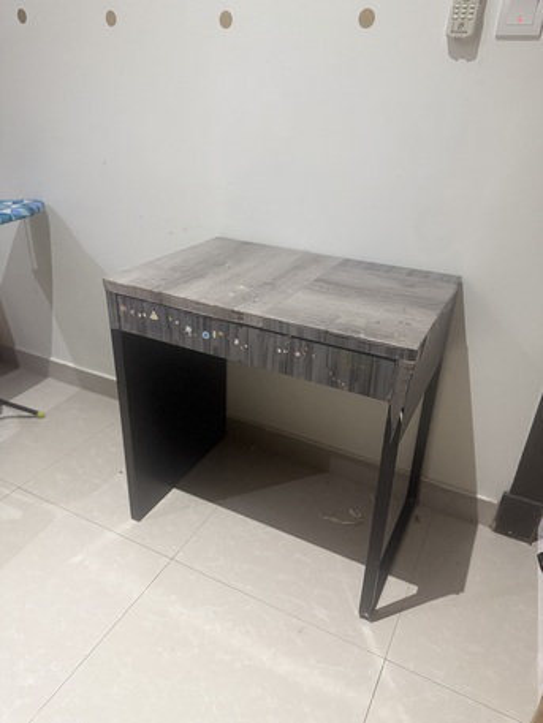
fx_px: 502
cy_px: 362
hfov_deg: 56.8
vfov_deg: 71.6
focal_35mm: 24
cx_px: 272
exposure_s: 1/60
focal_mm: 6.76
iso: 640
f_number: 1.78
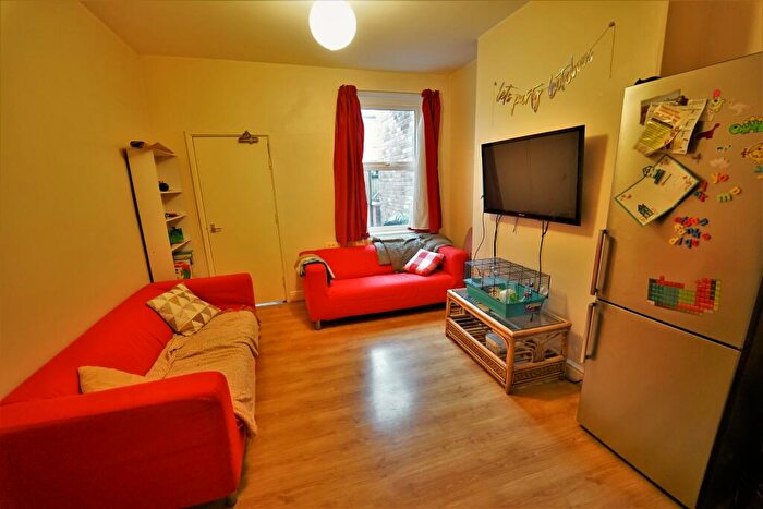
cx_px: 382
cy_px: 254
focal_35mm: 14
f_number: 2.8
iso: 4000
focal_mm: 14
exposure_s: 1/60
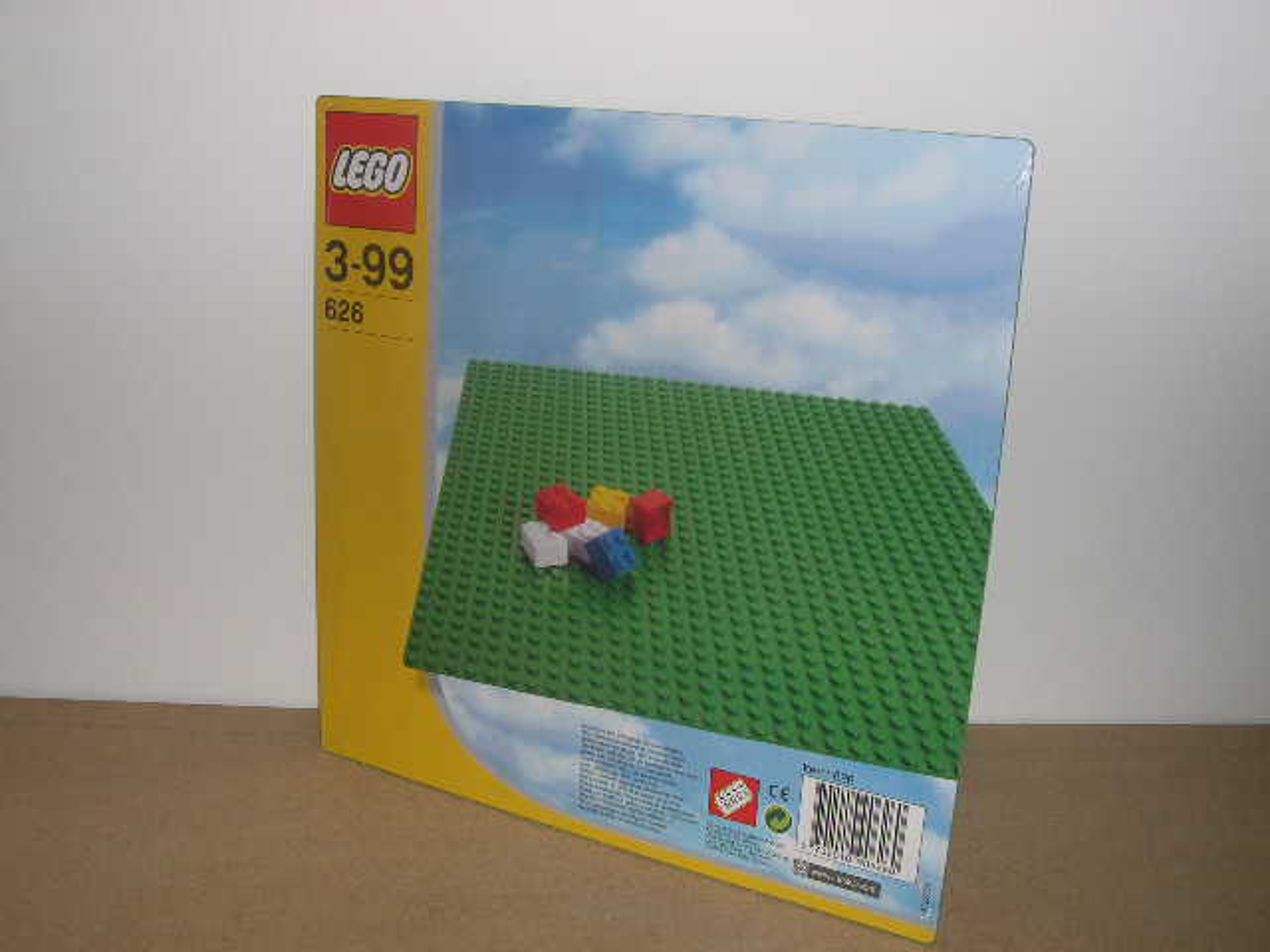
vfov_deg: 37.7
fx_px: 1394
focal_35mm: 38
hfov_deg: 49.0
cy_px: 476
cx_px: 635
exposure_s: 1/30
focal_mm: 8
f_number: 7.6
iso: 100
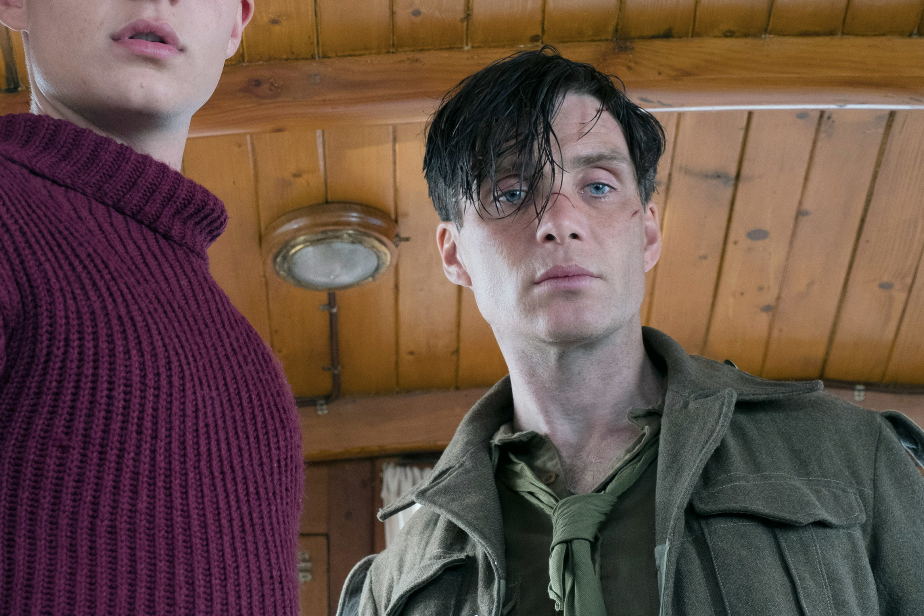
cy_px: 183
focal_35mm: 103
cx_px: 338
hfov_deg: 19.8
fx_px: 2644
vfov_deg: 13.3
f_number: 5.6
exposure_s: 1/125
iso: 1000
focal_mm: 40.1
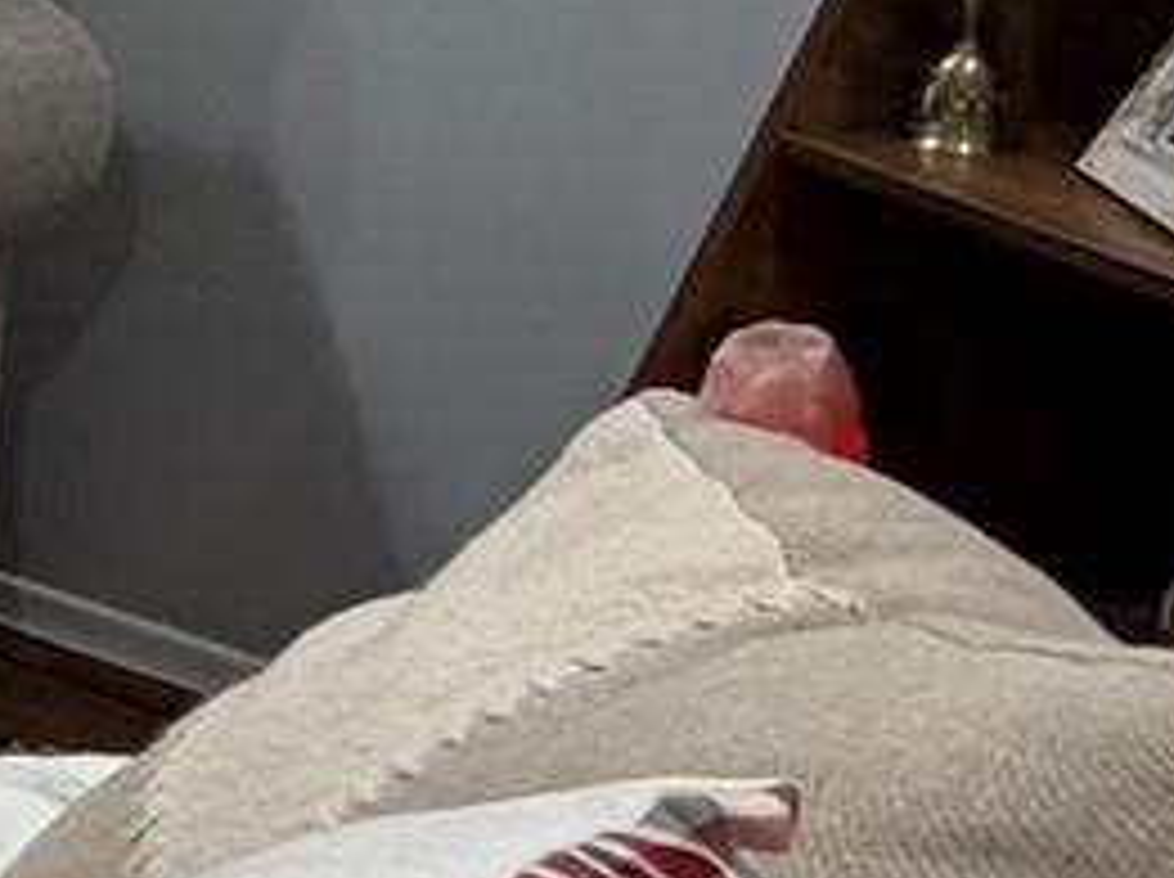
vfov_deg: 13.0
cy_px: -239
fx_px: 3726
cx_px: -2645
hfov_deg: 10.3
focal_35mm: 110
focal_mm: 2.22
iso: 200
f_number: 2.2
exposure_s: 1/60
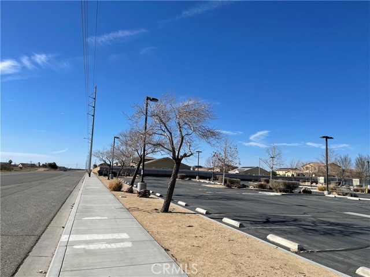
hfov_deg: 69.4
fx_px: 267
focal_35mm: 25
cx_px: 185
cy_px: 138
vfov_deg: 54.9
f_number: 1.6
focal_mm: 5.1
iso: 32
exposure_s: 1/5376
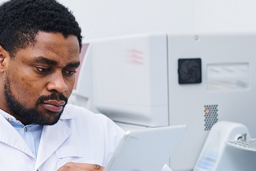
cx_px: 80
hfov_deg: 22.0
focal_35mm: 92
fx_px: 655
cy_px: 113
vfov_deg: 14.9
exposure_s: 1/200
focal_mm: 35
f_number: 2.8
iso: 500
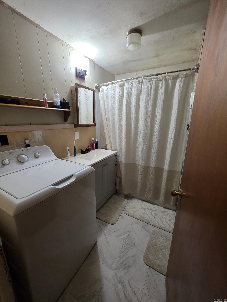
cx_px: 114
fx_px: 114
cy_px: 151
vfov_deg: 106.2
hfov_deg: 89.9
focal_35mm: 13
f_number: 1.9
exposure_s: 1/60
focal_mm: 2.2
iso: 320
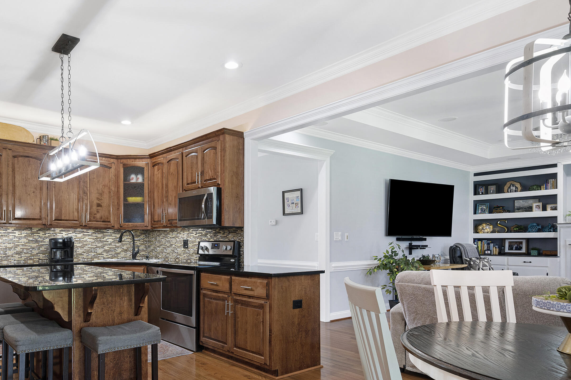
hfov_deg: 70.5
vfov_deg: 50.4
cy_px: 251
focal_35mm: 25
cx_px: 219
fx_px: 396
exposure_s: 2
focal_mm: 18
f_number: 9
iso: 400
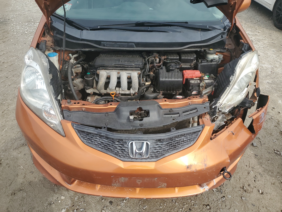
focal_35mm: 26
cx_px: 141
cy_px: 106
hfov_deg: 67.3
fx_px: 212
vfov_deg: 53.1
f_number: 1.5
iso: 50
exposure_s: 1/1667
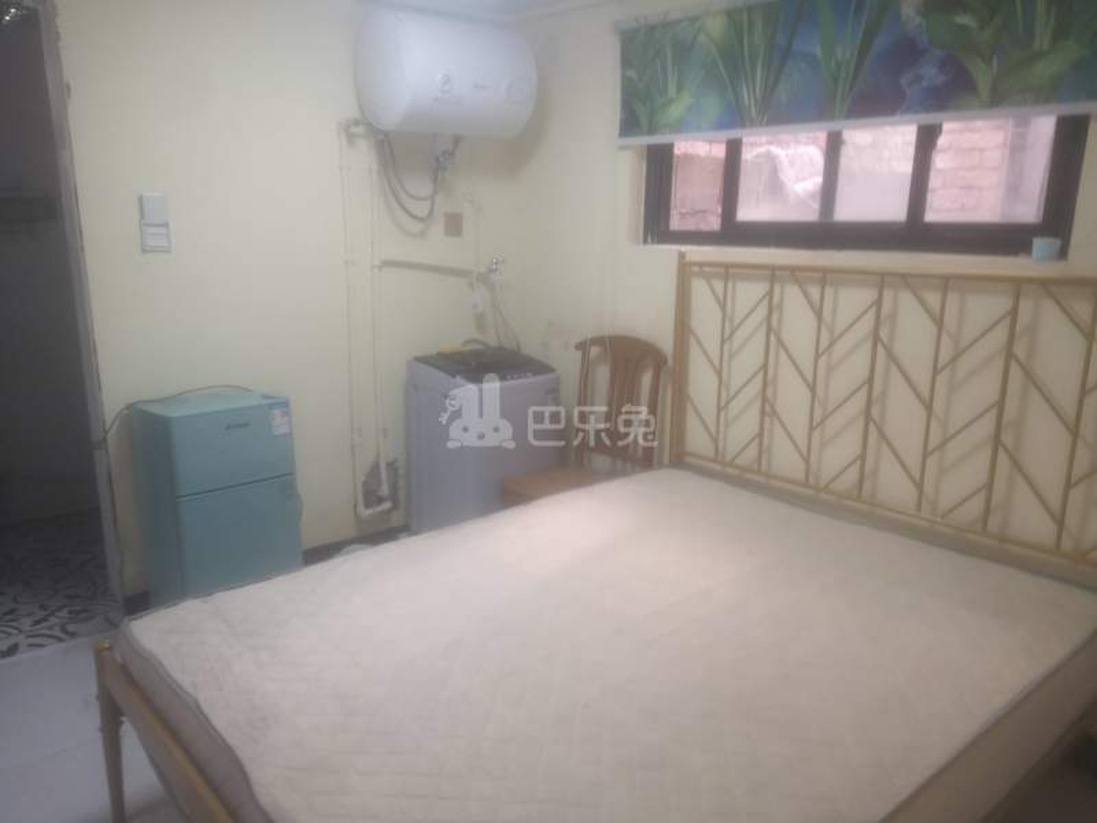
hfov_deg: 65.3
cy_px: 412
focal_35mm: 27
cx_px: 548
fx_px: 856
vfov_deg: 51.4
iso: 160
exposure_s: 1/33.3
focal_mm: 3.95
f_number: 1.8
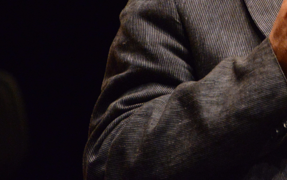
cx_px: 370
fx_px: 7235
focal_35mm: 925
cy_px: -69
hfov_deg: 2.3
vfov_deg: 1.4
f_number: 5.6
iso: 6400
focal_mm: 300
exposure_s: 1/80
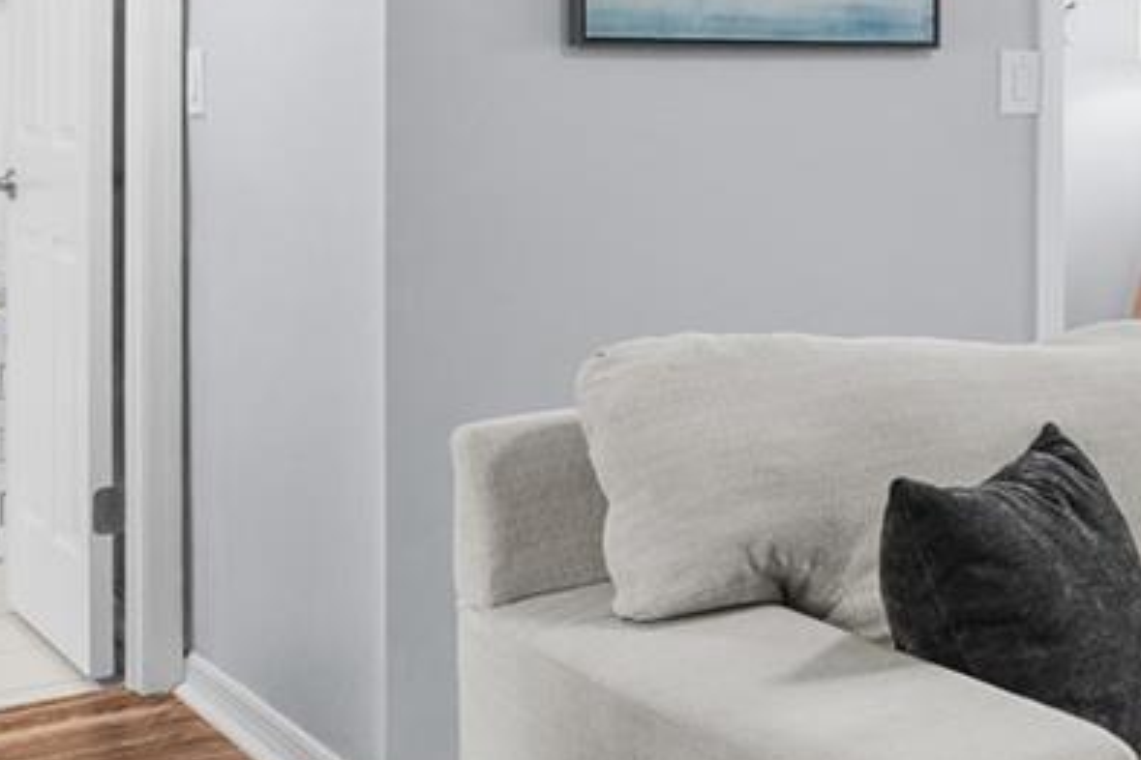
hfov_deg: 25.5
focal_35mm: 57
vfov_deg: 22.7
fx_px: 1806
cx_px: 1748
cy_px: -23
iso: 400
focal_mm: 14
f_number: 8
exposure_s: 1/10
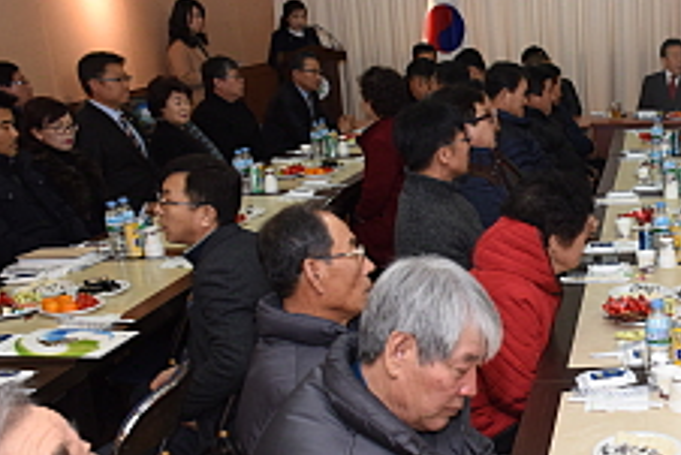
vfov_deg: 25.3
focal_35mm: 53
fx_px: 1003
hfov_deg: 34.0
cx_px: 693
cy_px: 337
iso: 800
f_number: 7.1
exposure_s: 1/60
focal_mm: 24
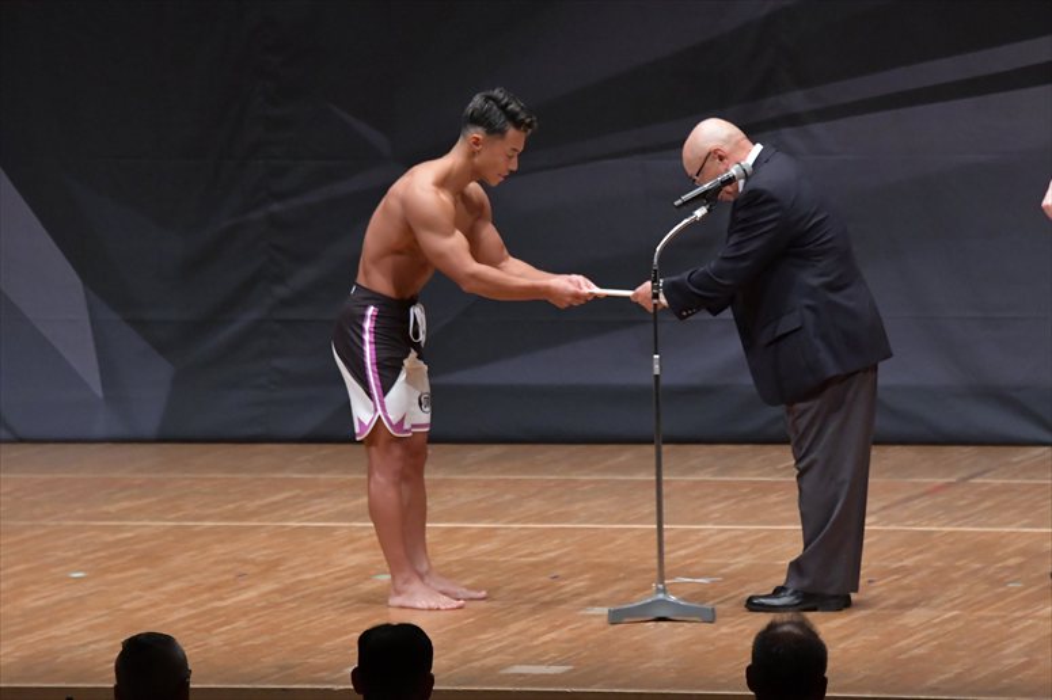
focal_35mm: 270
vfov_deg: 5.1
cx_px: 526
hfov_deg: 7.6
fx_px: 7886
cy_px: 350
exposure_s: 1/400
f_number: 5.6
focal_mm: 180
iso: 6400
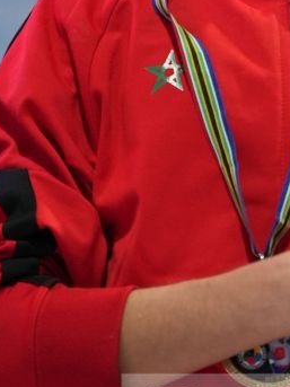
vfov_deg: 3.0
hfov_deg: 2.2
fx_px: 7410
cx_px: 227
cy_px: 76
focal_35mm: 663
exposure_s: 1/250
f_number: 2.8
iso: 2000
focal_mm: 197
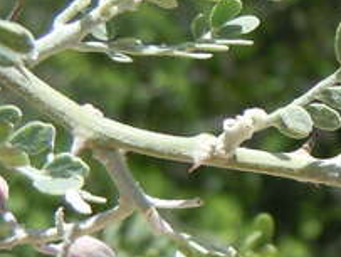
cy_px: 282
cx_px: 455
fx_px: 1164
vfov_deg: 12.4
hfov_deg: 15.7
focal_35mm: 118
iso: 100
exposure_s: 1/640
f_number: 3.5
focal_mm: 5.4
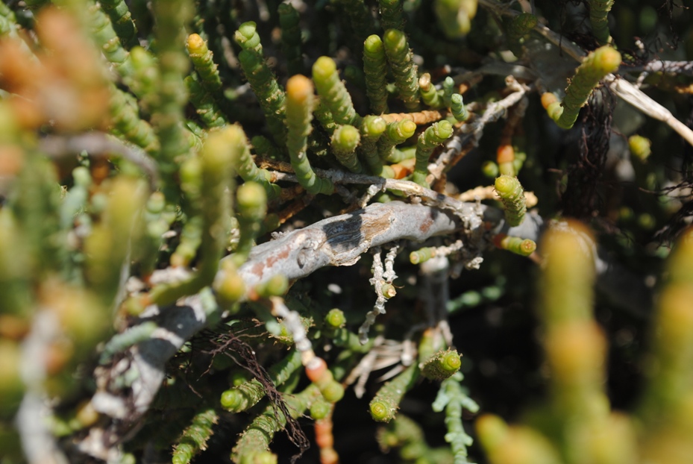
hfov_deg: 27.0
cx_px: 346
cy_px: 232
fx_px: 1446
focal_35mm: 75
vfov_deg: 18.2
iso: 100
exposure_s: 1/250
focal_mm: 50
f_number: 8
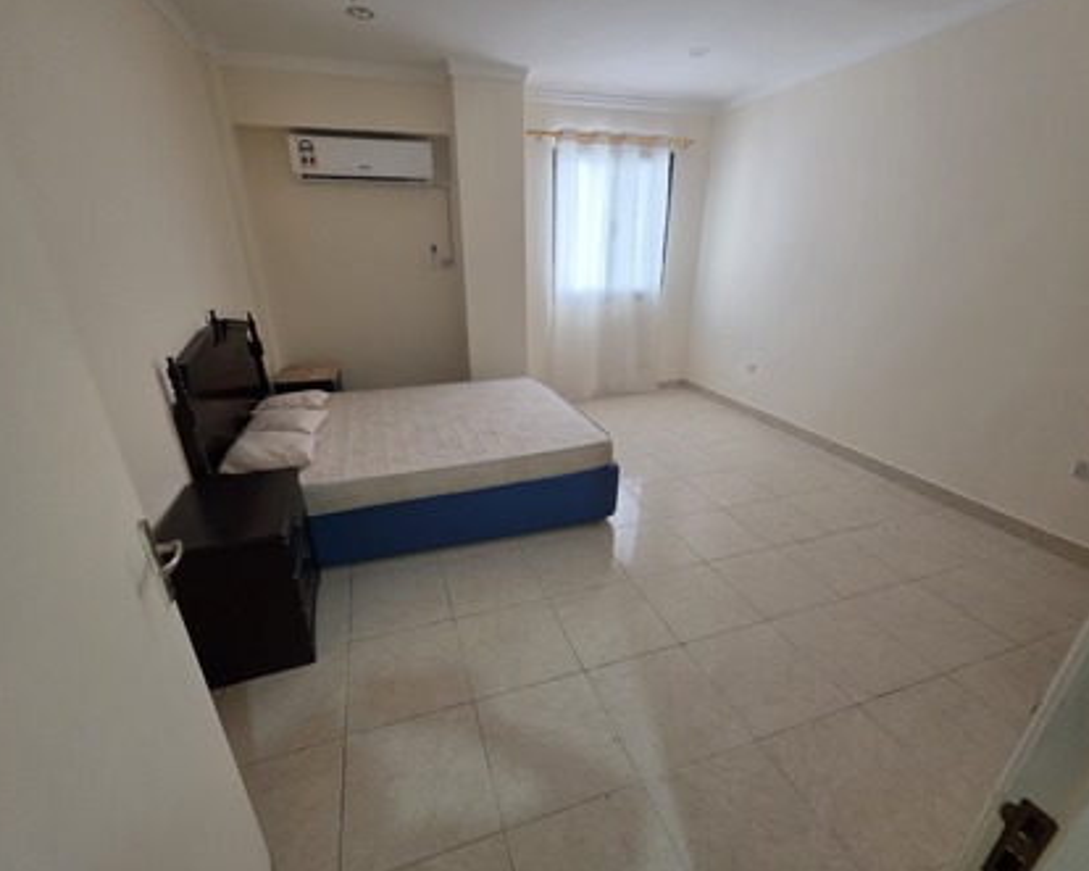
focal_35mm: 14
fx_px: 451
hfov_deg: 100.7
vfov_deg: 88.0
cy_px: 441
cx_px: 533
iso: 250
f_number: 1.9
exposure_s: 1/100
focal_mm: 2.2
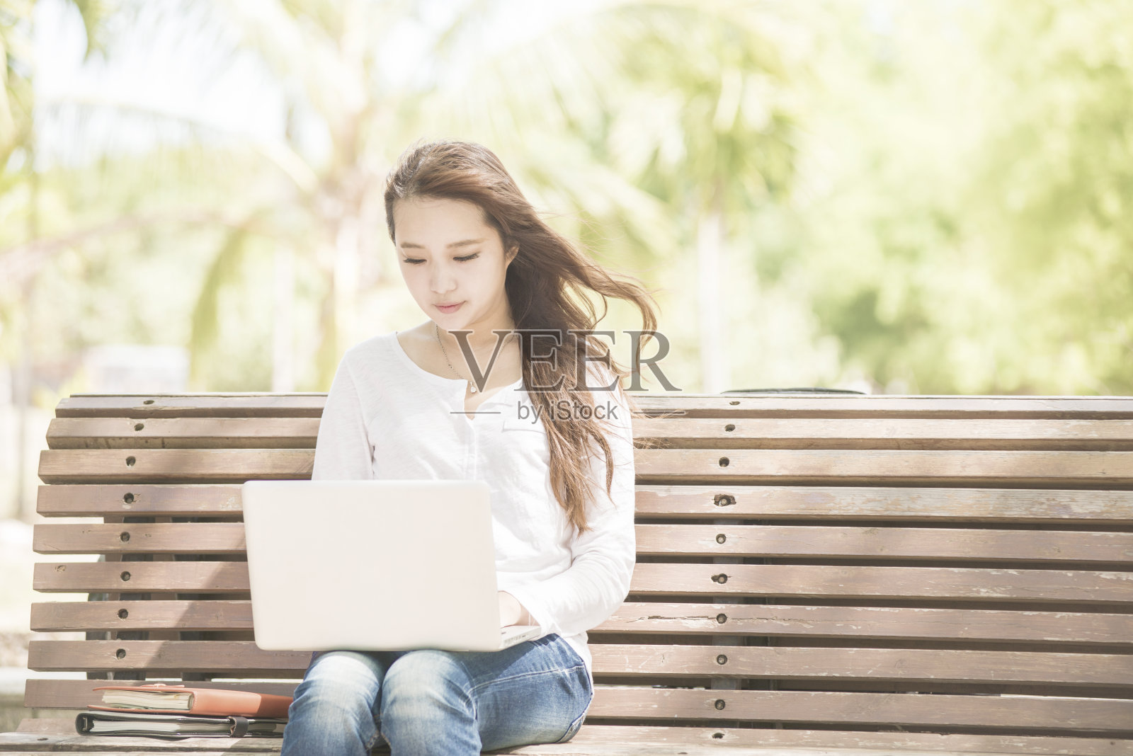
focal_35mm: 125
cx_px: 566
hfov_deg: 16.4
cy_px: 378
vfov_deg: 11.0
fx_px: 3935
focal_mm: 125
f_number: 4
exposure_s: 1/500
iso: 320
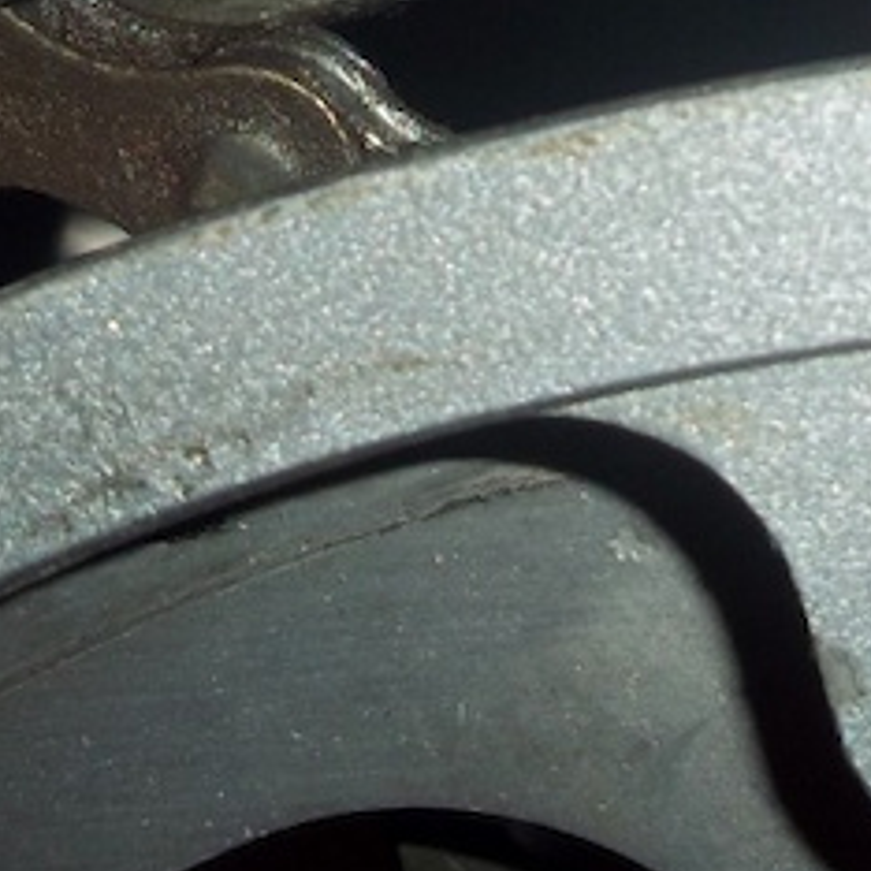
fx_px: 3103
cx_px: 588
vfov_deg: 15.5
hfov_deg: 15.9
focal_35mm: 109
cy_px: -138
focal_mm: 6.5
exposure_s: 1/30
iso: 80
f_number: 3.1
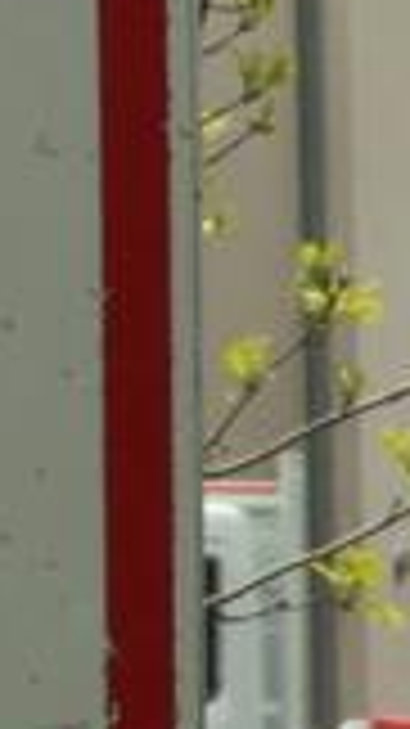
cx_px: -951
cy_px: 144
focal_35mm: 793
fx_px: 15342
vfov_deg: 2.7
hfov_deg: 1.5
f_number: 7.1
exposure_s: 1/160
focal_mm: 30.06
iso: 50
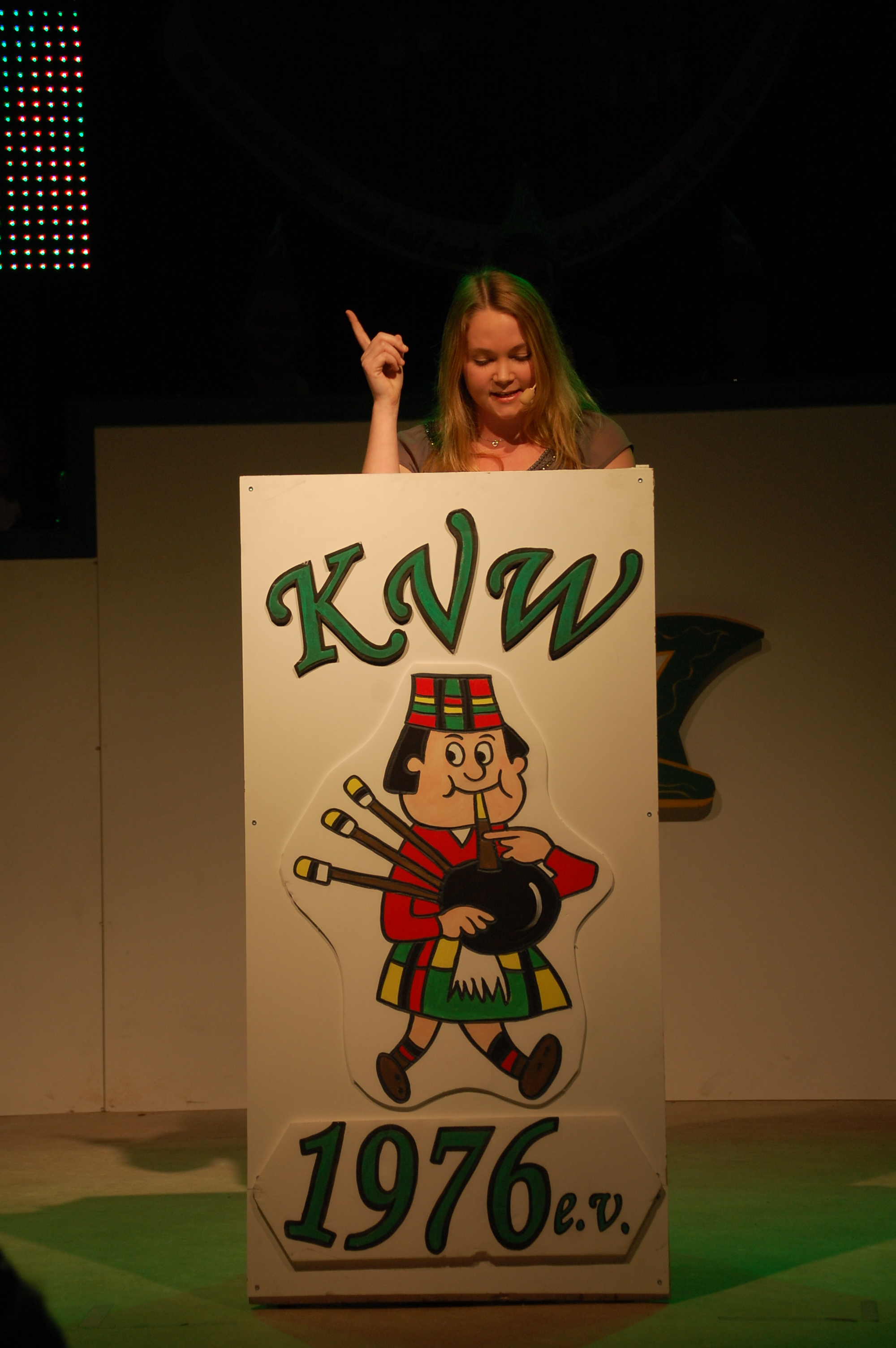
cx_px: 448
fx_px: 3927
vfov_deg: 19.5
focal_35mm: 105
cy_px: 674
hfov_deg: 13.0
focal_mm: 70
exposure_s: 1/200
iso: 400
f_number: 5.6
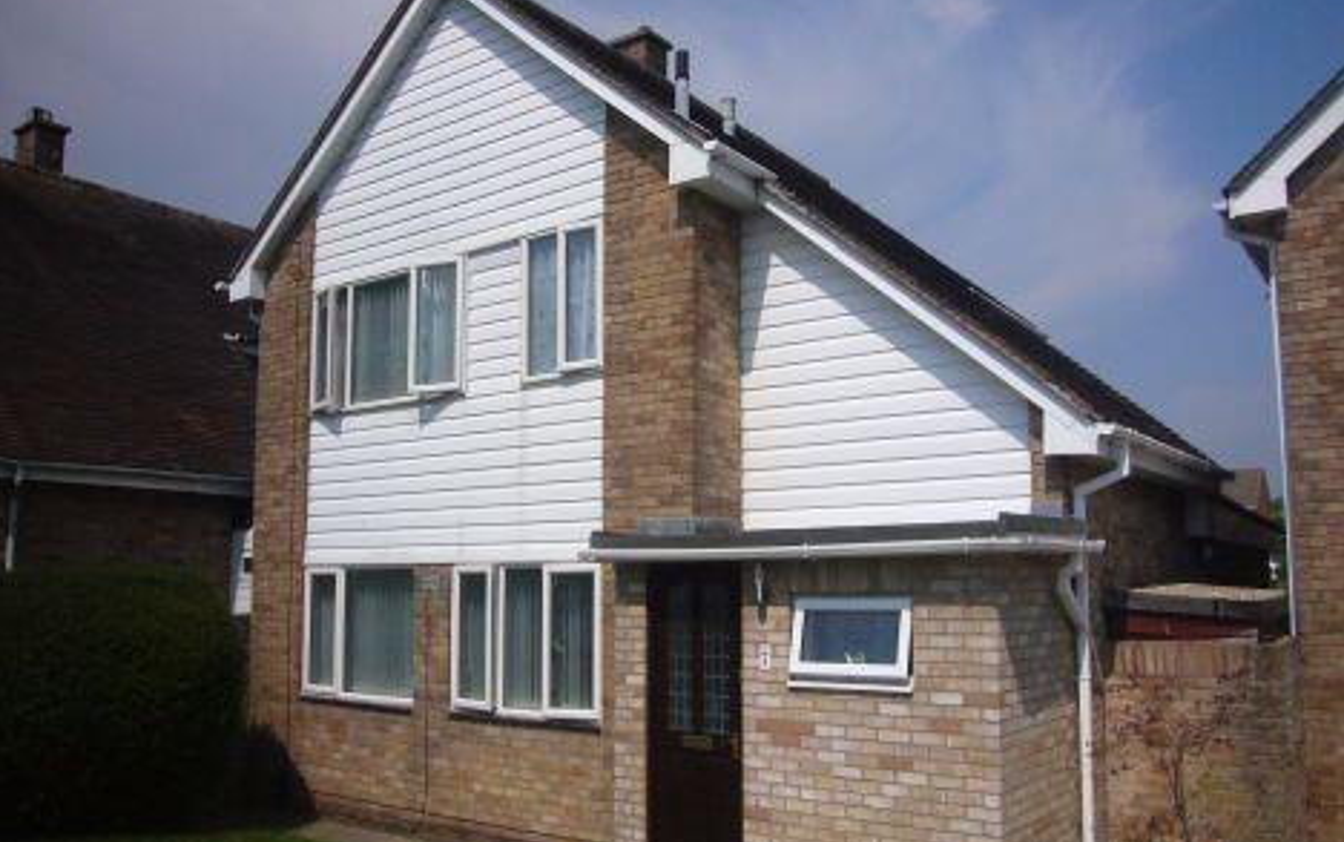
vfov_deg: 40.6
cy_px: 451
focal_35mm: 31
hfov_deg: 61.2
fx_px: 1136
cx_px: 672
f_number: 5.6
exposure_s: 1/1600
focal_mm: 4.6
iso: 200
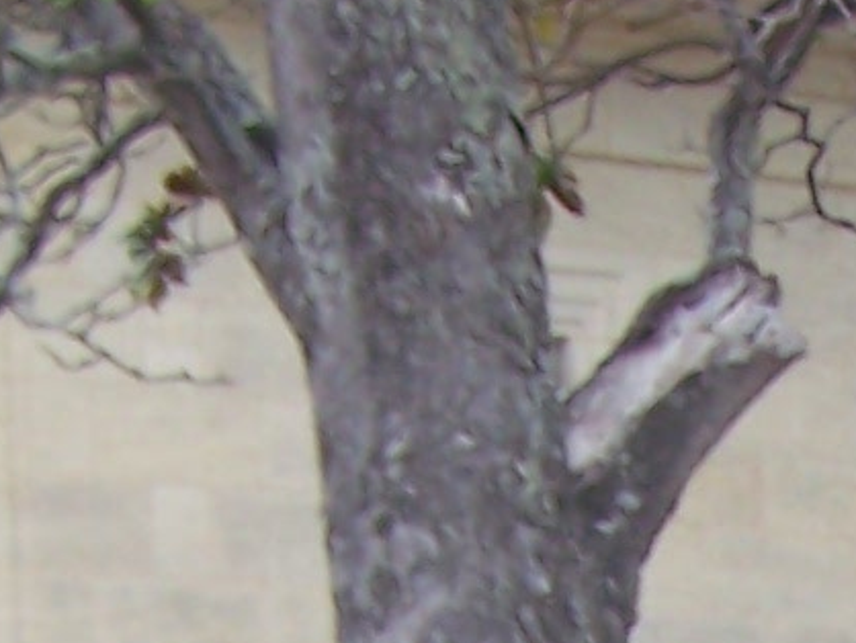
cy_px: 1886
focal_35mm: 279
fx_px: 6903
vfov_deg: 5.1
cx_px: 1460
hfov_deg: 6.9
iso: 64
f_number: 2.8
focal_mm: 6.3
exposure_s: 1/100
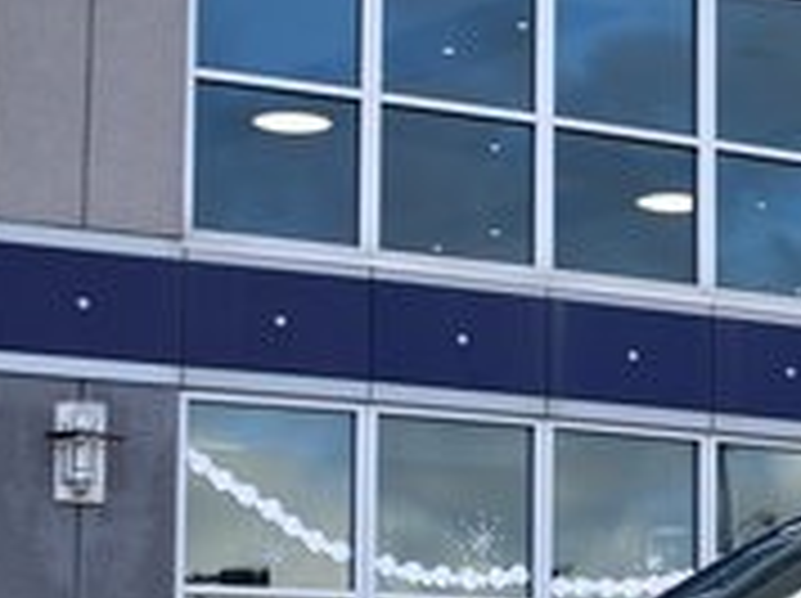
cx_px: 1053
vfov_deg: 10.9
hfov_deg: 14.0
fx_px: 3120
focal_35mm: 135
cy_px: 589
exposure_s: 1/125
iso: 100
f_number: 5.6
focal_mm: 26
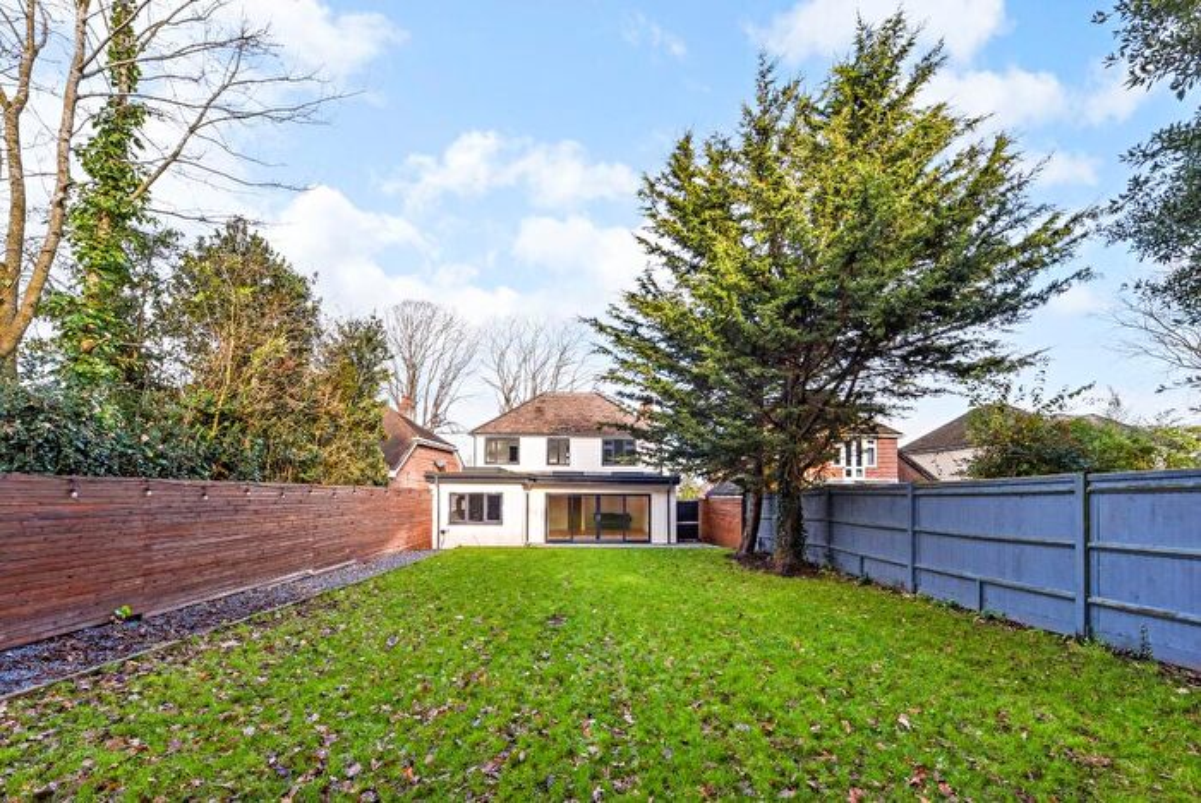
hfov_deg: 104.2
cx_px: 600
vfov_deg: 81.3
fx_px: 467
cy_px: 402
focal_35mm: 14
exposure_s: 1/200
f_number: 8
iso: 400
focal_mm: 14
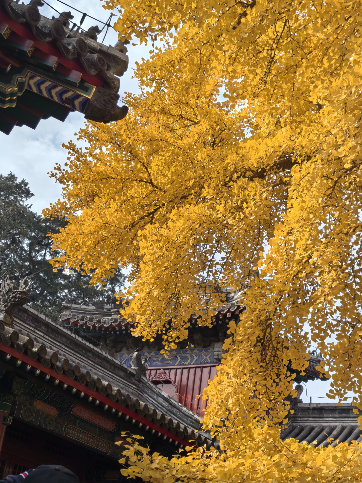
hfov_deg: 28.0
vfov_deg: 36.8
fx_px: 725
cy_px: 242
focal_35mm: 52
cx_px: 181
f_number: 1.4
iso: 50
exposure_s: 1/5000
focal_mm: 5.75
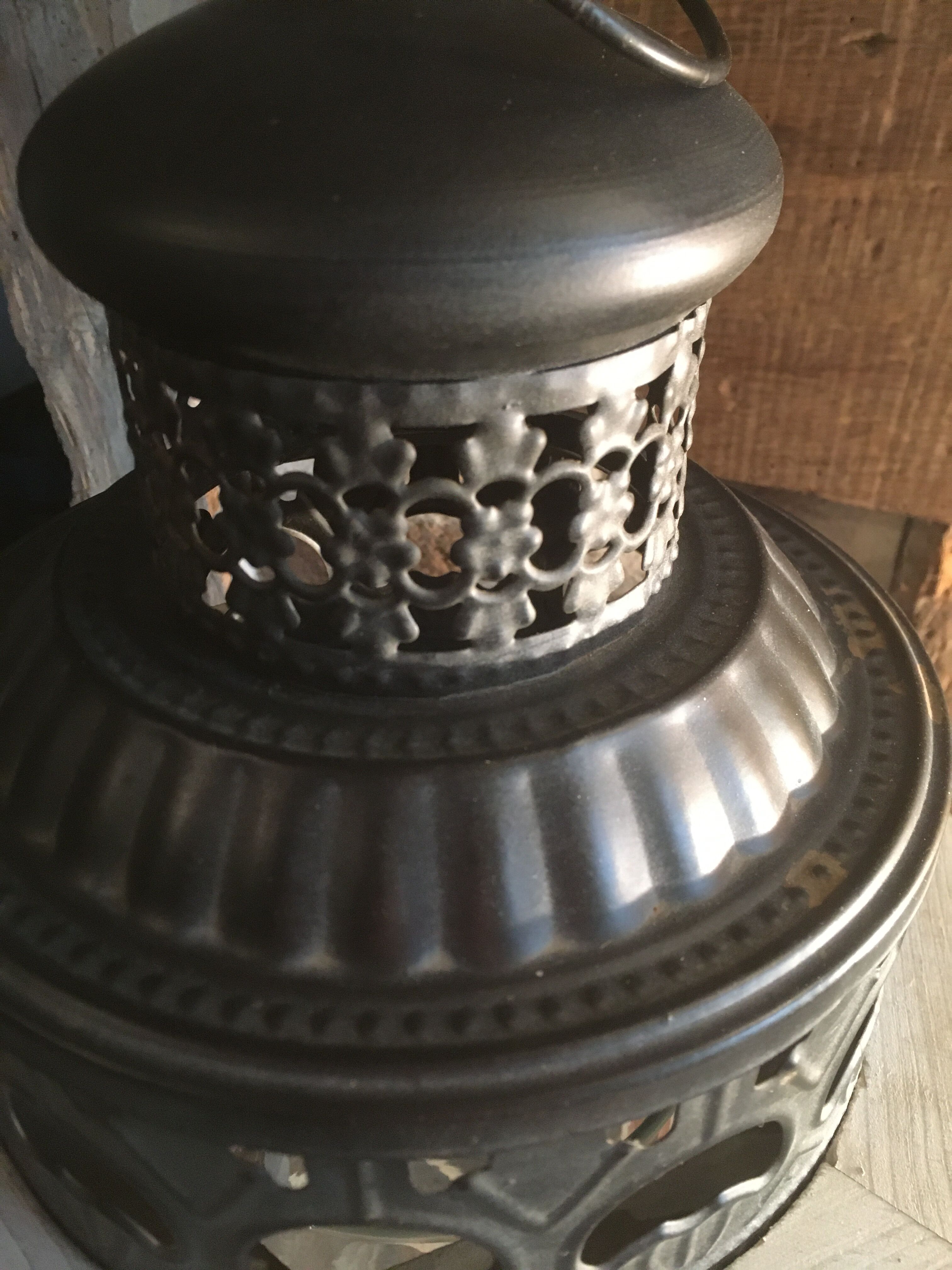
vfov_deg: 61.7
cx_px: 476
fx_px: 1063
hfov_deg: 48.2
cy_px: 635
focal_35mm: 29
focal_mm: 4.15
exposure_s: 1/17
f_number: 2.2
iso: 200
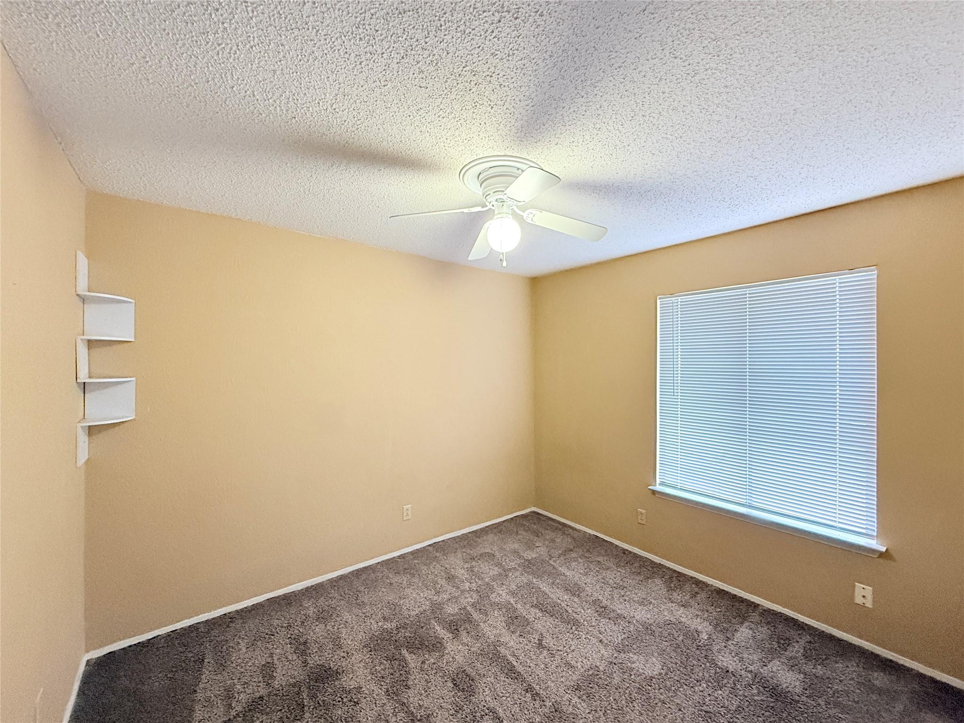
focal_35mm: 14
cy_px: 362
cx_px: 482
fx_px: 390
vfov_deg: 85.7
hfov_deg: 102.1
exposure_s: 1/60
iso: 500
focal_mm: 2.22
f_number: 2.2
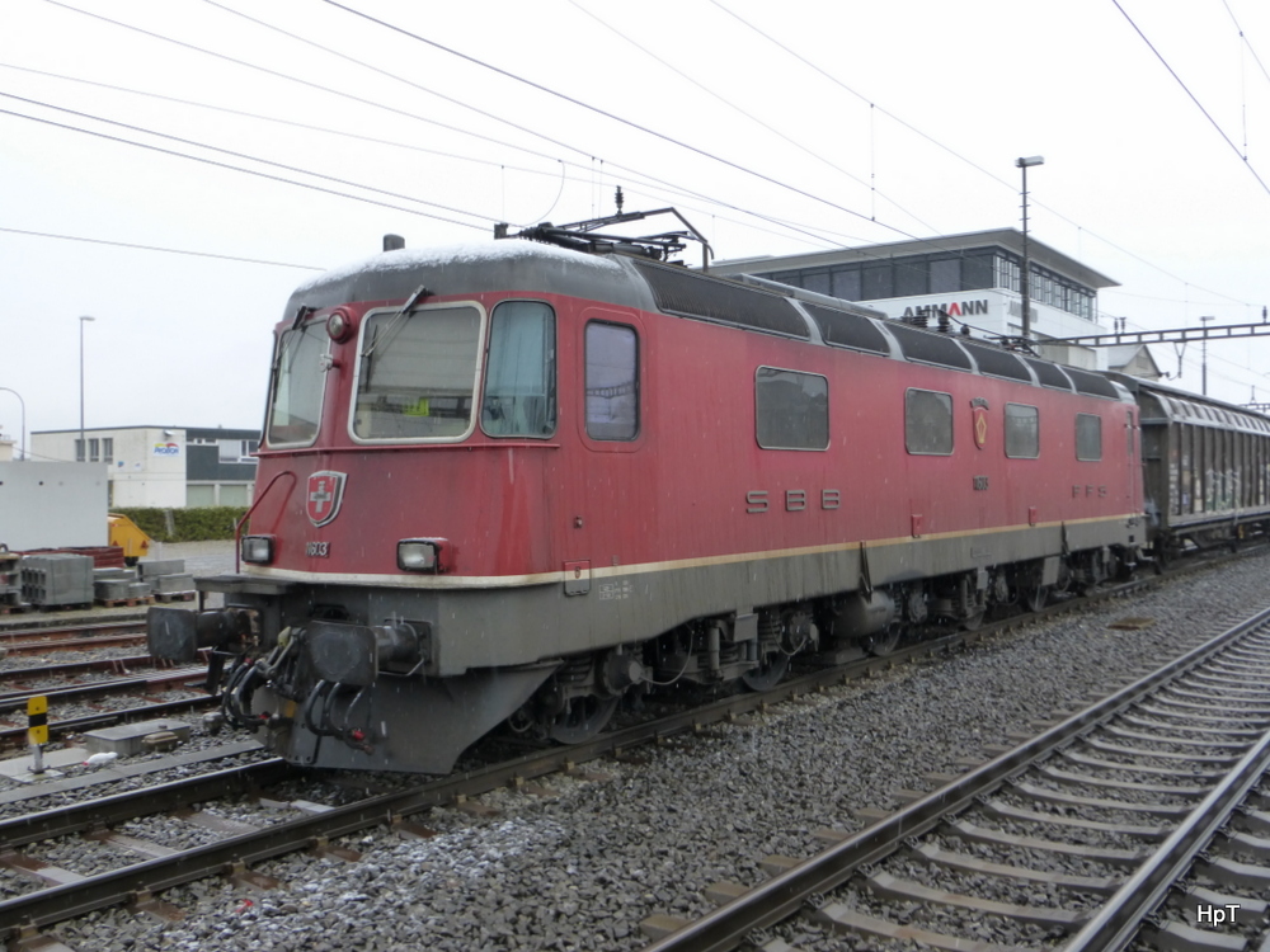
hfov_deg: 58.4
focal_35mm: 31
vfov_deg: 45.4
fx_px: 1137
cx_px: 635
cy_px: 476
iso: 160
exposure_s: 1/160
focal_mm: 5.4
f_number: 4
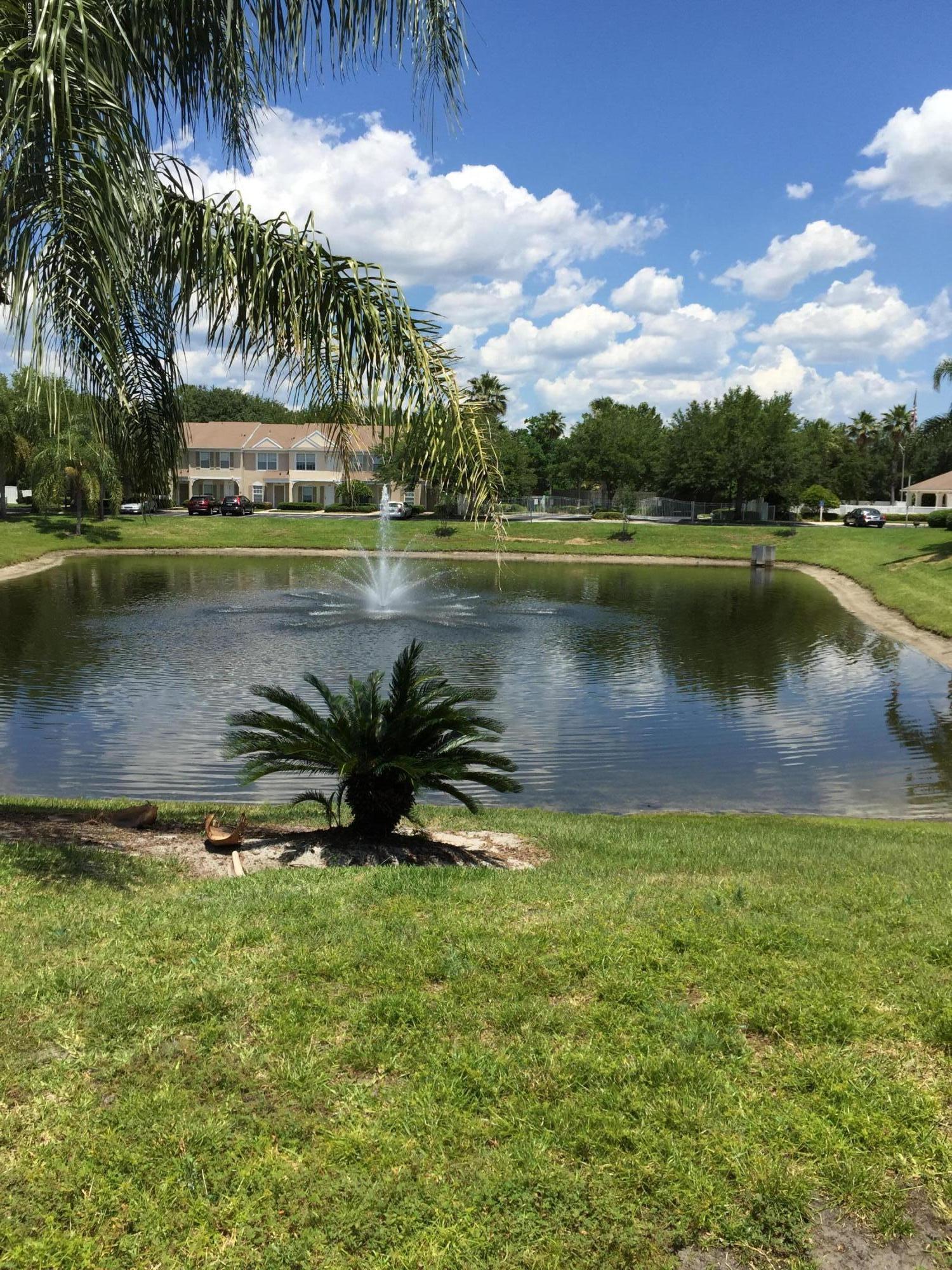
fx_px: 1063
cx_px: 476
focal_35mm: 29
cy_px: 635
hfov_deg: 48.2
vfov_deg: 61.7
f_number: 2.2
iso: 32
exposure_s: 1/2639
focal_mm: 4.15
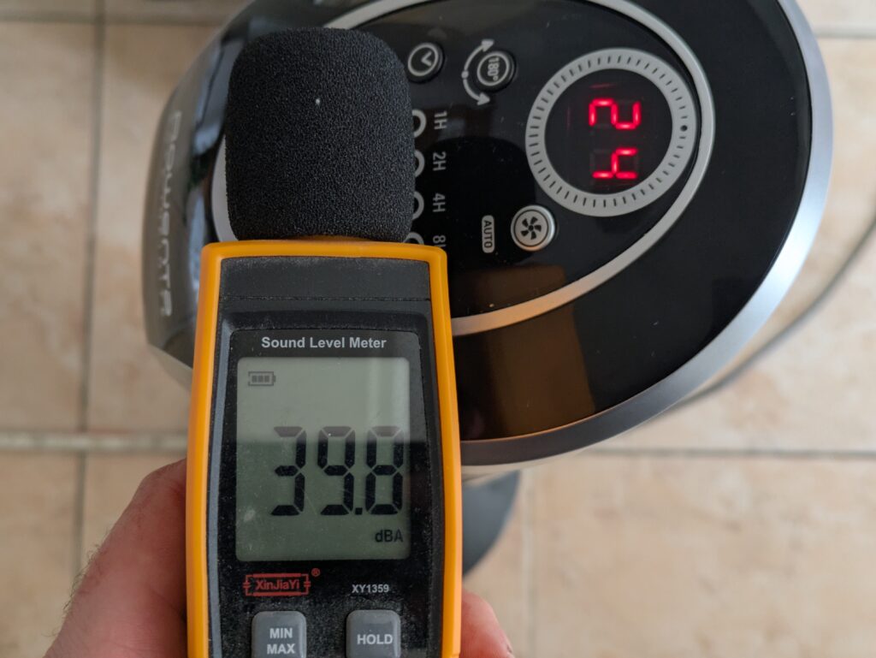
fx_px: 1291
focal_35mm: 51
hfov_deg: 37.5
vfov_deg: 28.6
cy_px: 329
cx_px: 438
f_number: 1.89
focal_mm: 5.43
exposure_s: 1/40
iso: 110
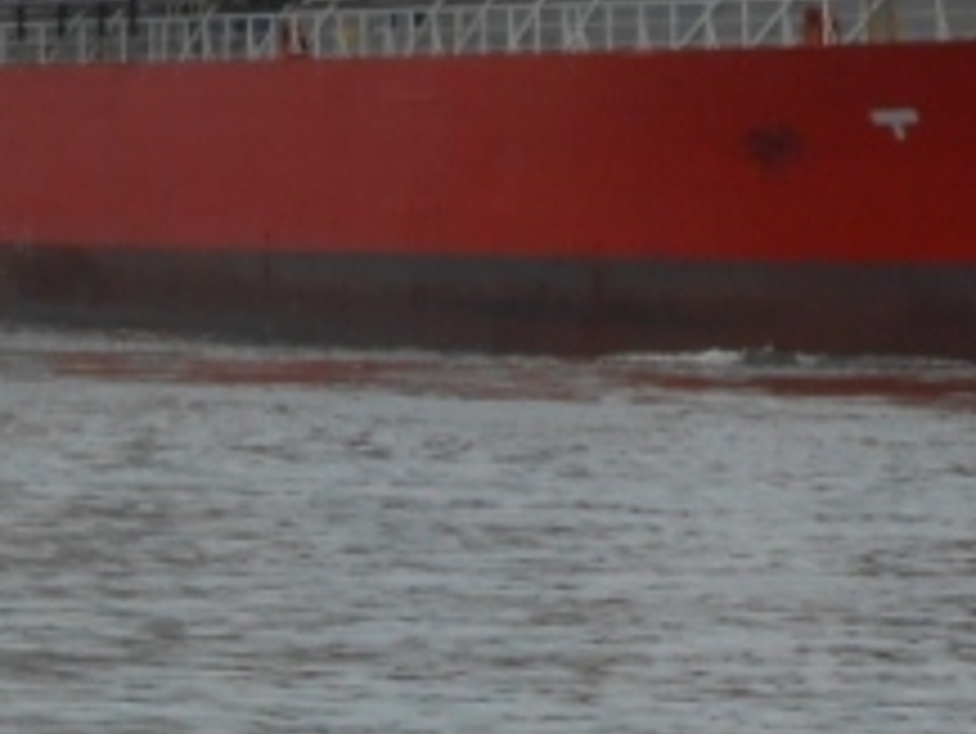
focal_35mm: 438
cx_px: 828
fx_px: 12356
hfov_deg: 4.5
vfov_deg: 3.4
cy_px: -117
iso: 80
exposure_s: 1/1000
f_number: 5.5
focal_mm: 21.2
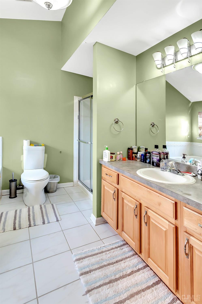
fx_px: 146
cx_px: 101
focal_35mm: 17
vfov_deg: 92.5
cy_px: 152
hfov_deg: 69.5
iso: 250
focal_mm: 11.5
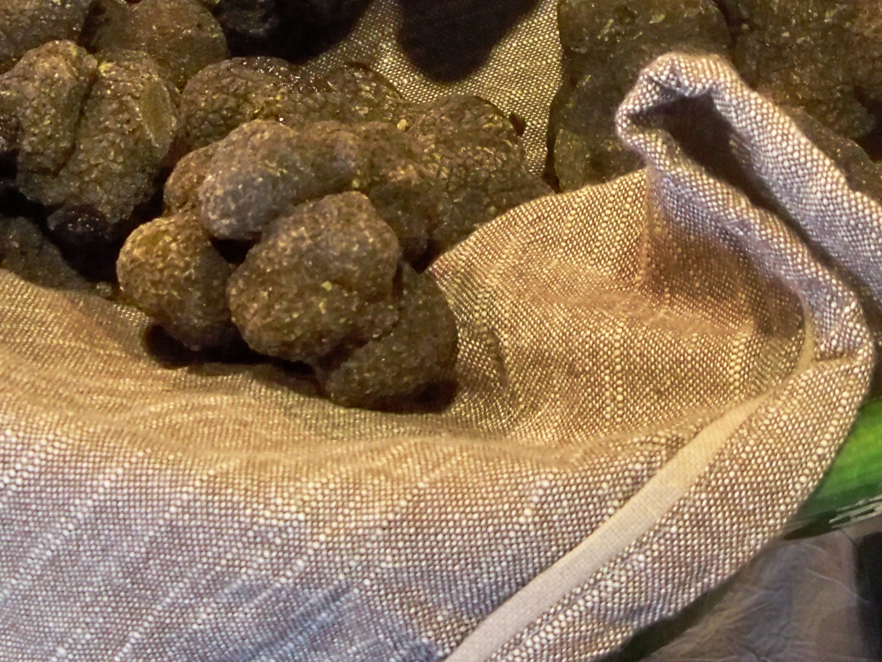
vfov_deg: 15.2
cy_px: 56
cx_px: 486
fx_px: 2446
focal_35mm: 96
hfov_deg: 20.4
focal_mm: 6.2
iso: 400
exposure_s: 1/15
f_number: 3.5
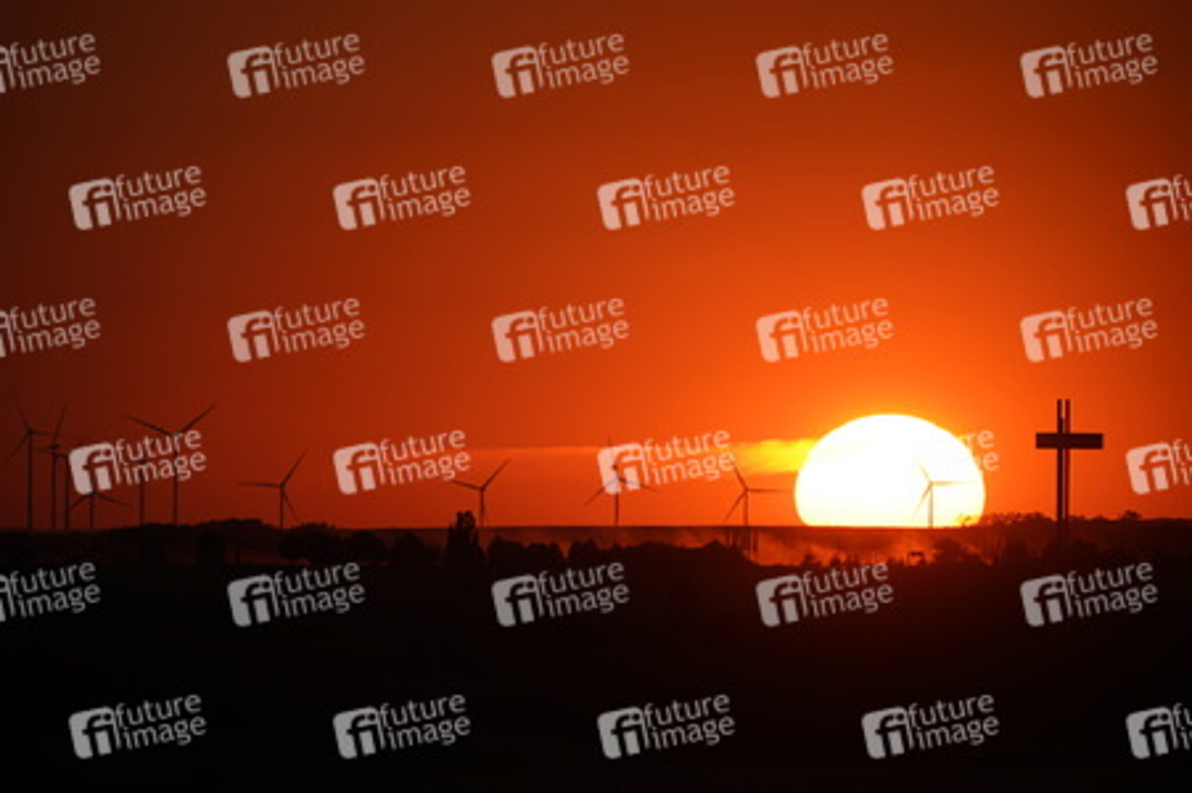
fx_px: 19852
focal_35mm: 600
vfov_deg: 2.3
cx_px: 596
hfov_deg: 3.4
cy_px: 396
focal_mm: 600
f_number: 7.1
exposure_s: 1/640
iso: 100
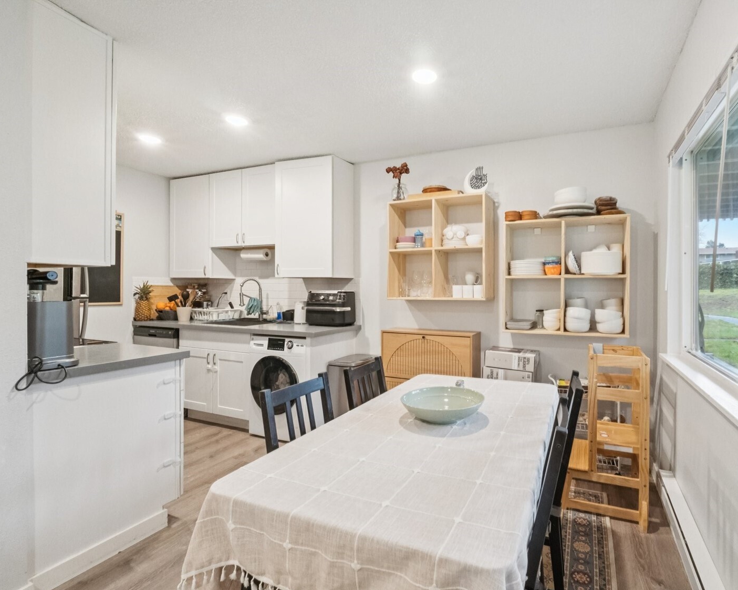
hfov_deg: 88.8
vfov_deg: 77.0
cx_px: 434
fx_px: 371
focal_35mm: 17
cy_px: 295
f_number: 9
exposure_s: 1/30
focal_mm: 10
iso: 2500
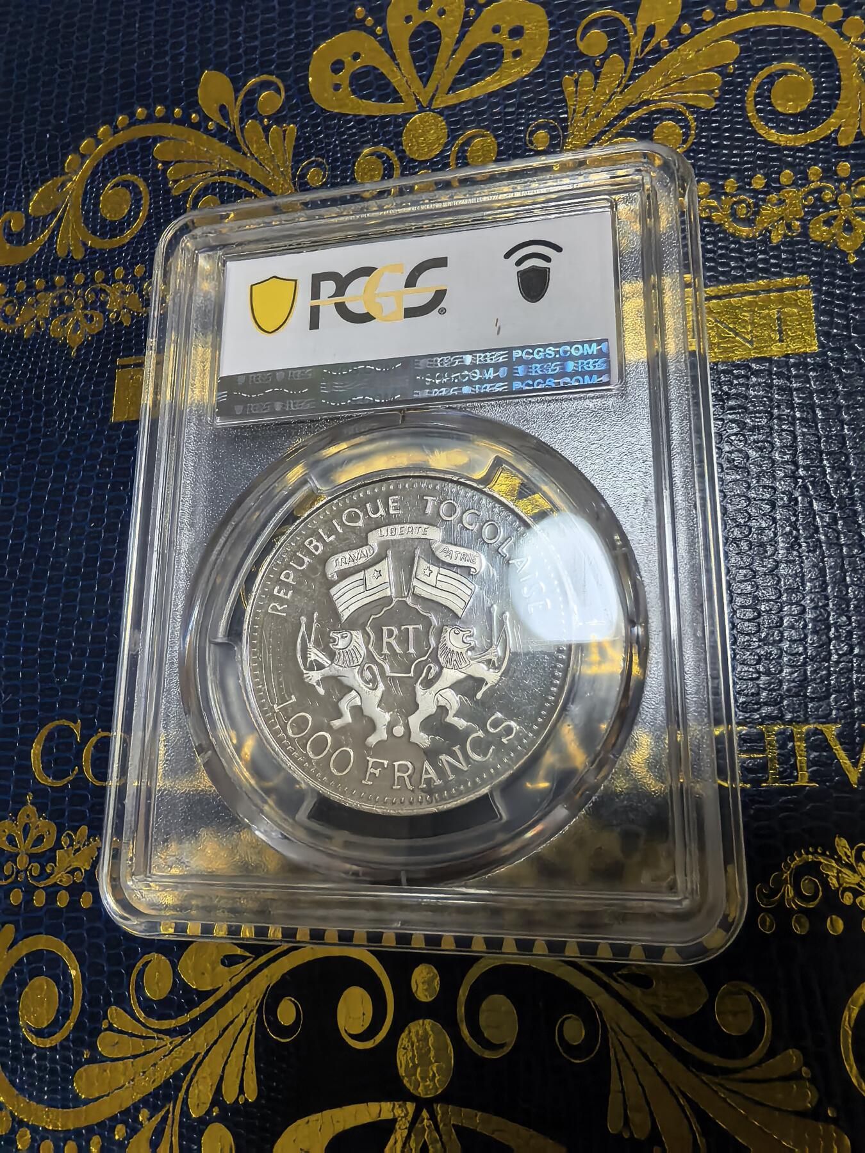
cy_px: 576
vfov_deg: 71.6
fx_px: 800
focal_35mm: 24
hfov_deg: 56.8
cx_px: 432
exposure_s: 1/50
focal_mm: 1.68
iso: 160
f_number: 2.2
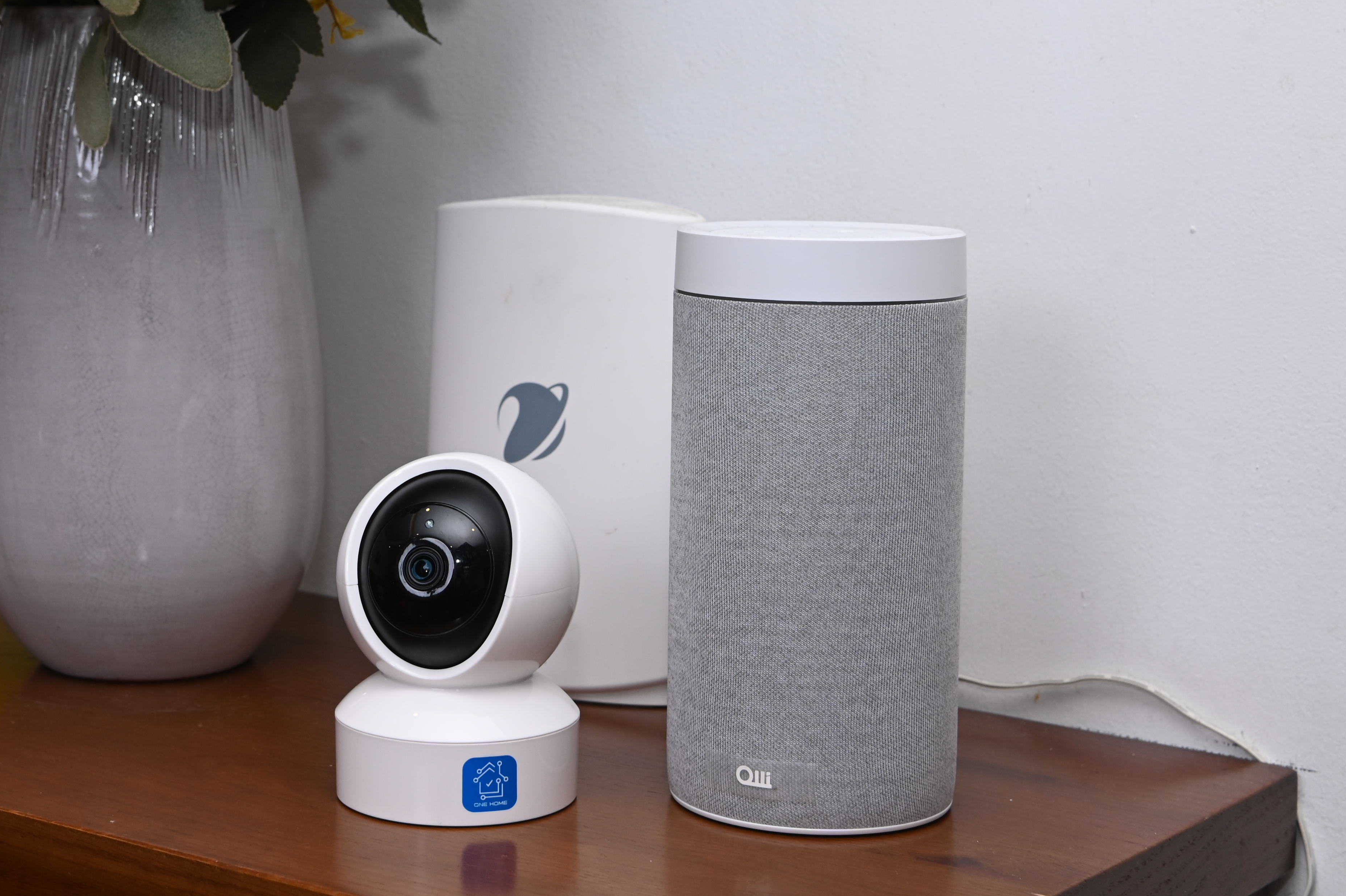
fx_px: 2728
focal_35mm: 73
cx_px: 512
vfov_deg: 18.6
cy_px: 286
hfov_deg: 27.6
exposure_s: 1/160
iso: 500
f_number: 8
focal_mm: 45
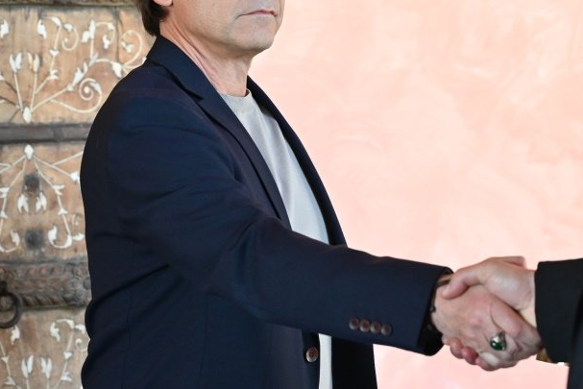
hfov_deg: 12.0
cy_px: 169
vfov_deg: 8.1
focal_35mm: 170
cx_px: 465
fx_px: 2754
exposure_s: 1/250
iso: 2500
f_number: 4
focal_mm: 86
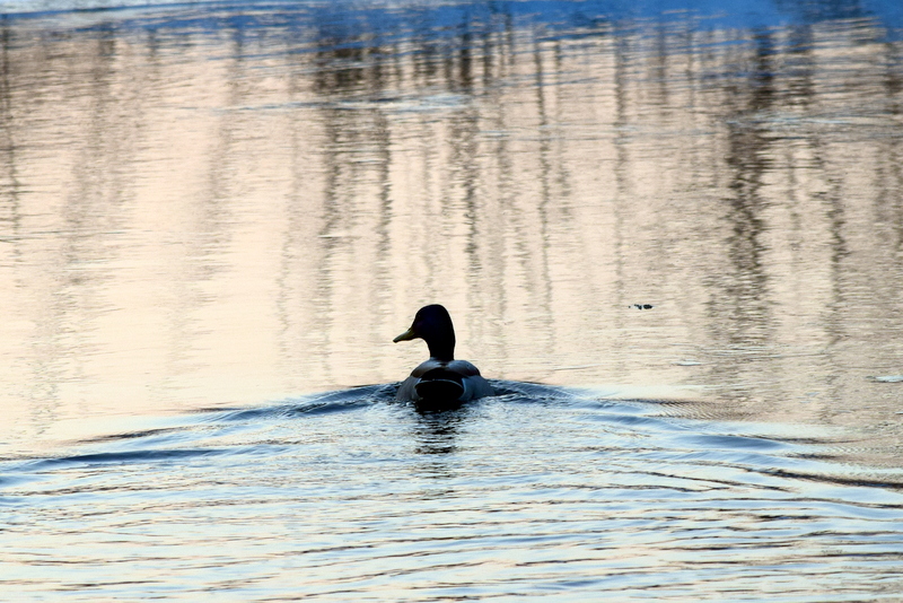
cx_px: 452
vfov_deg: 4.2
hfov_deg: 6.2
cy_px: 302
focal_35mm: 330
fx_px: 8280
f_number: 10
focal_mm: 220
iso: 400
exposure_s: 1/250
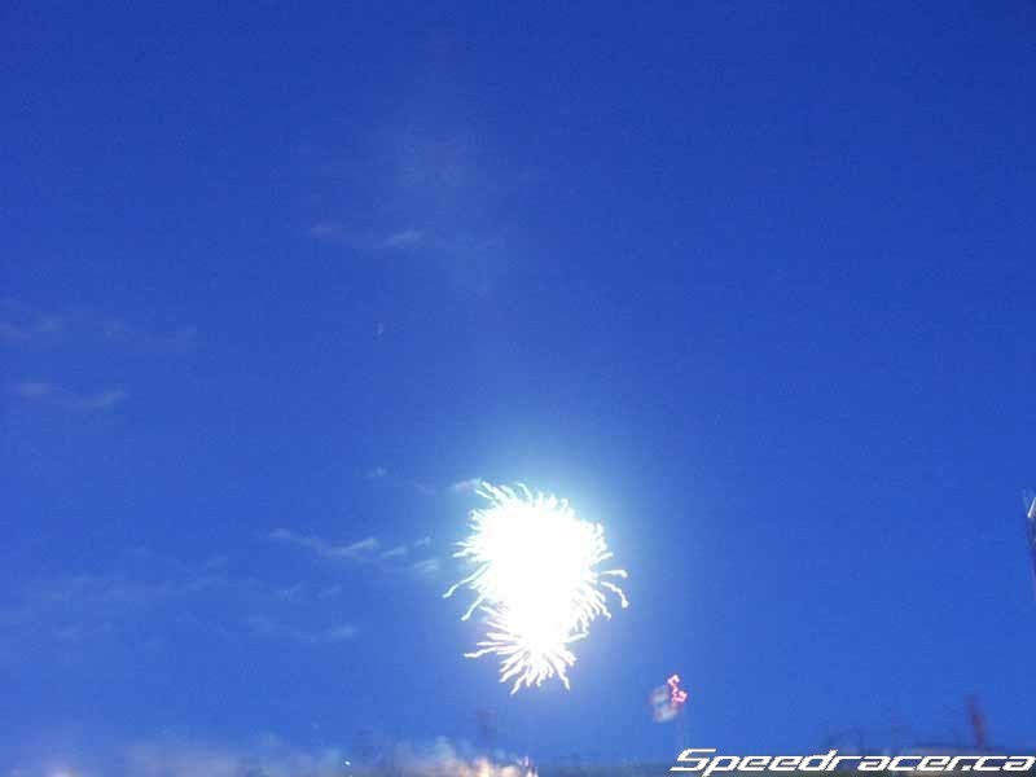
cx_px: 518
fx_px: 1676
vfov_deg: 26.1
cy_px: 388
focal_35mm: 56
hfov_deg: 34.3
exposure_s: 4
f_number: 3.5
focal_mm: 14.52
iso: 400
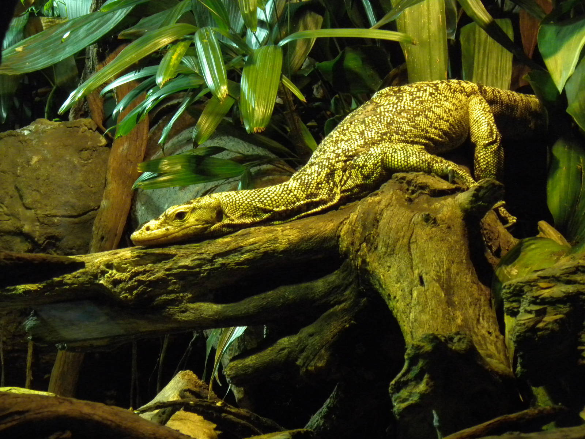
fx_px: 1690
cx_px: 292
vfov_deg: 14.8
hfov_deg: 19.6
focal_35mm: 100
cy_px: 220
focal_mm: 17.7
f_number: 5.1
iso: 400
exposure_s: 1/11
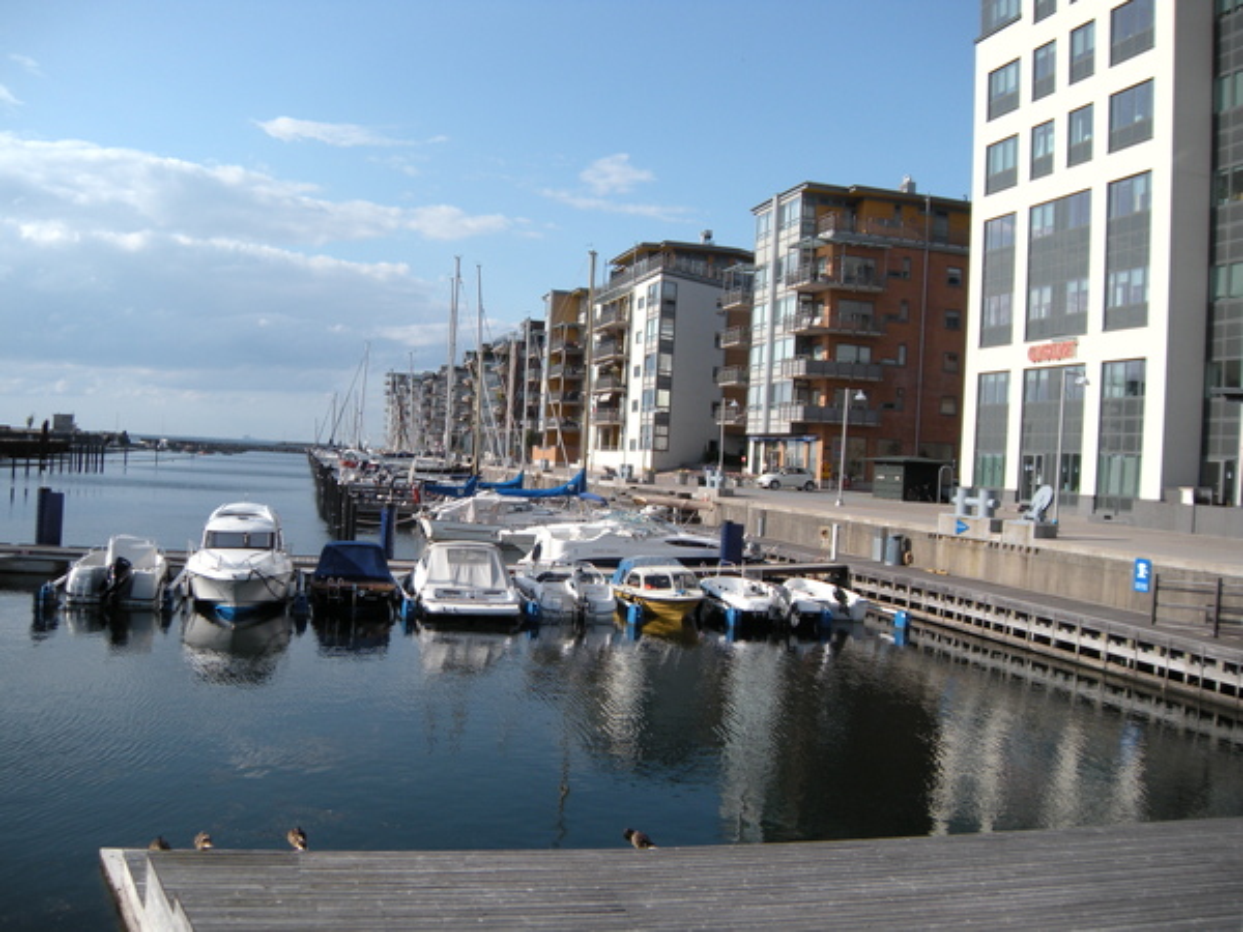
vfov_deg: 40.7
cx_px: 622
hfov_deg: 52.6
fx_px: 1257
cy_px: 466
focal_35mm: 35
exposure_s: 1/638
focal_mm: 5.9
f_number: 3.8
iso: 64
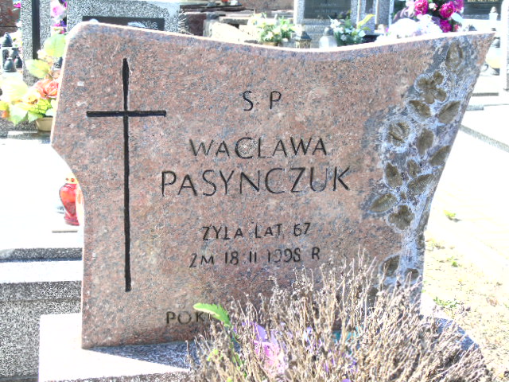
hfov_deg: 35.5
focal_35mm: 54
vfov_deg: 27.0
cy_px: 191
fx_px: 794
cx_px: 254
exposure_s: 1/100
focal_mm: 9.6
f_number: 4.3
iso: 80
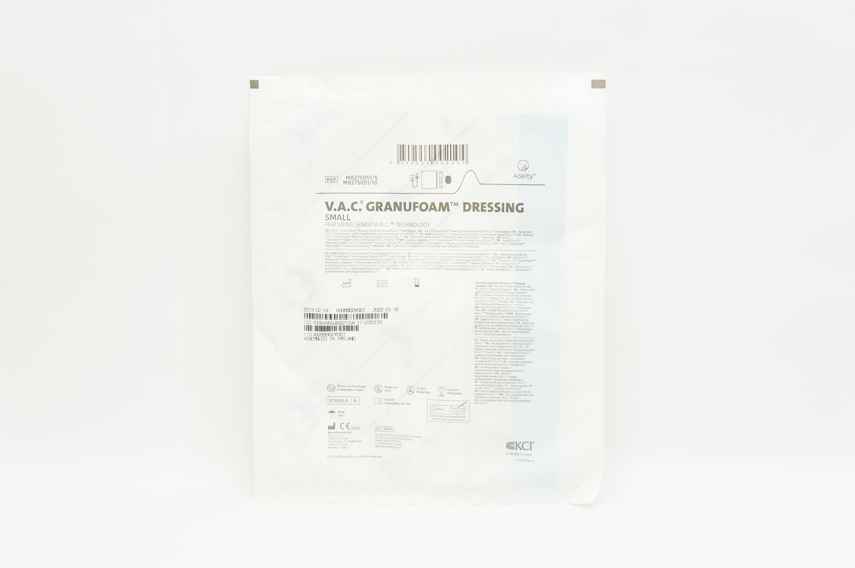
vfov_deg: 22.6
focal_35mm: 60
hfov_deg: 33.4
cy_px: 284
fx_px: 1423
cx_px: 428
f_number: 5.6
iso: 400
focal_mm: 40
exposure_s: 1/50
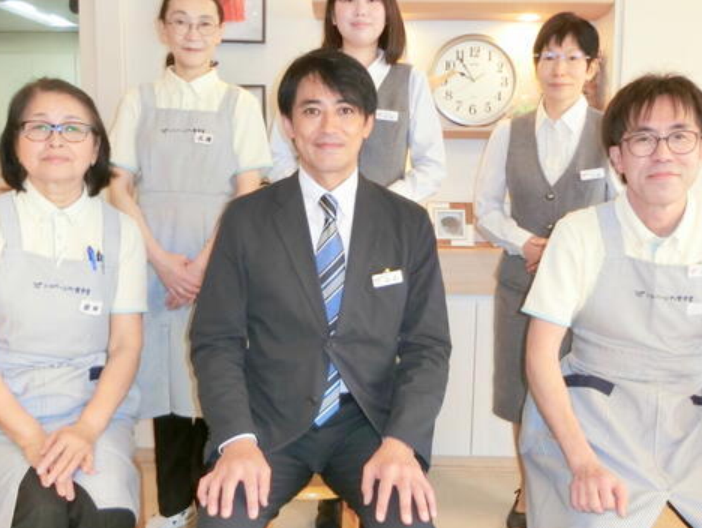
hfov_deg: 56.8
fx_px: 650
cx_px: 362
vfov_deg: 44.2
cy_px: 264
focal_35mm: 32
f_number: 3.5
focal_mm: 4.5
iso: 400
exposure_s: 1/125
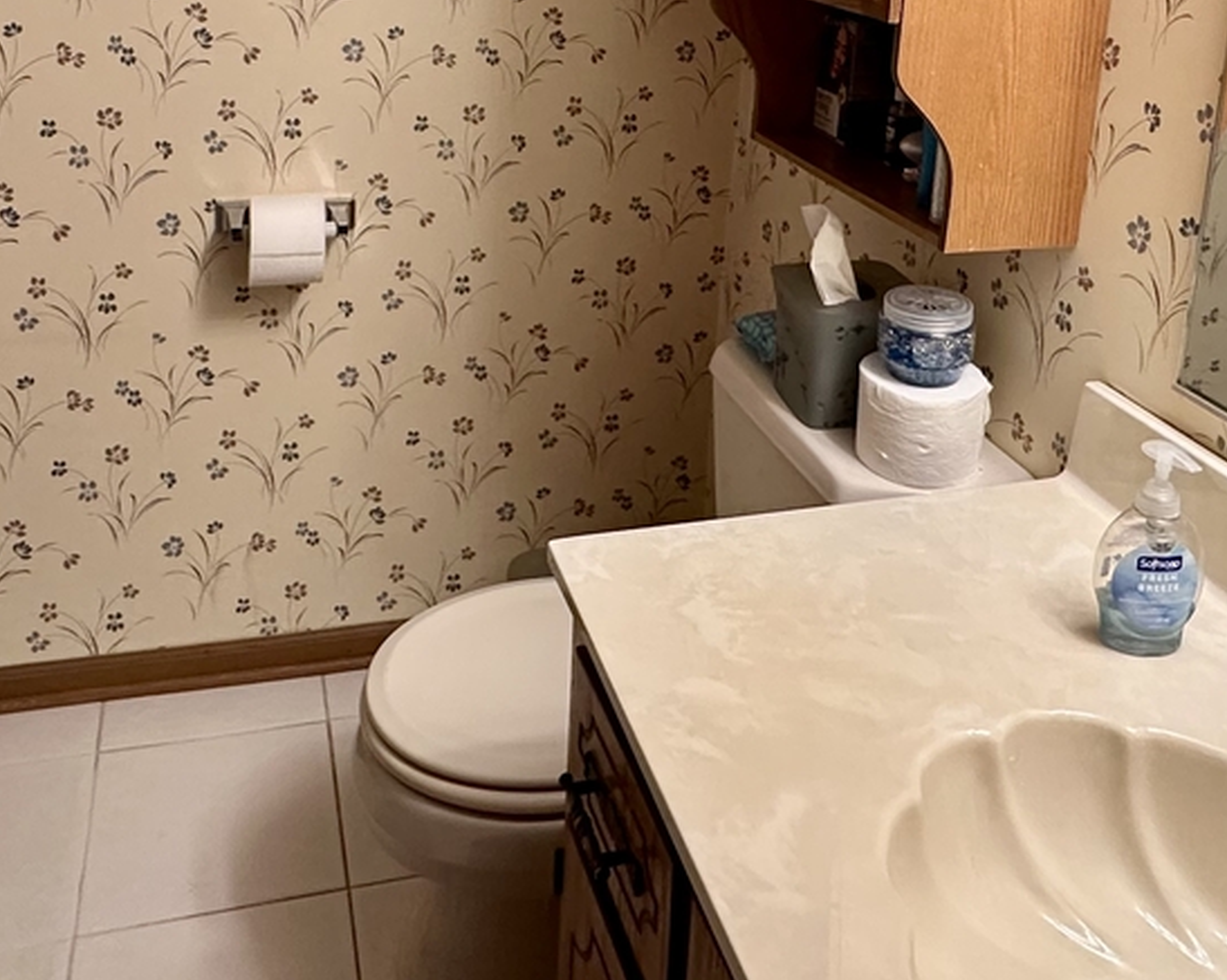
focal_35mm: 36
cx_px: 608
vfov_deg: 38.0
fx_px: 1307
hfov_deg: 50.3
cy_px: 76
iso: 250
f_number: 2.2
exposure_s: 1/60
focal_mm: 2.22
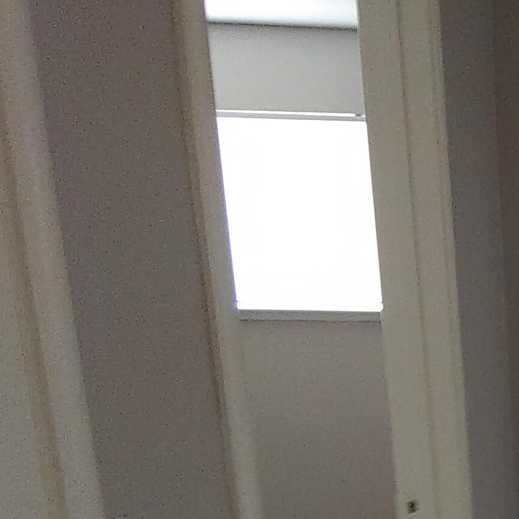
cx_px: 837
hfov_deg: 24.3
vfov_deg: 33.0
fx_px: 831
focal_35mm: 49
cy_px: 464
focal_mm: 2.18
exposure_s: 1/24
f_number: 1.9
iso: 400
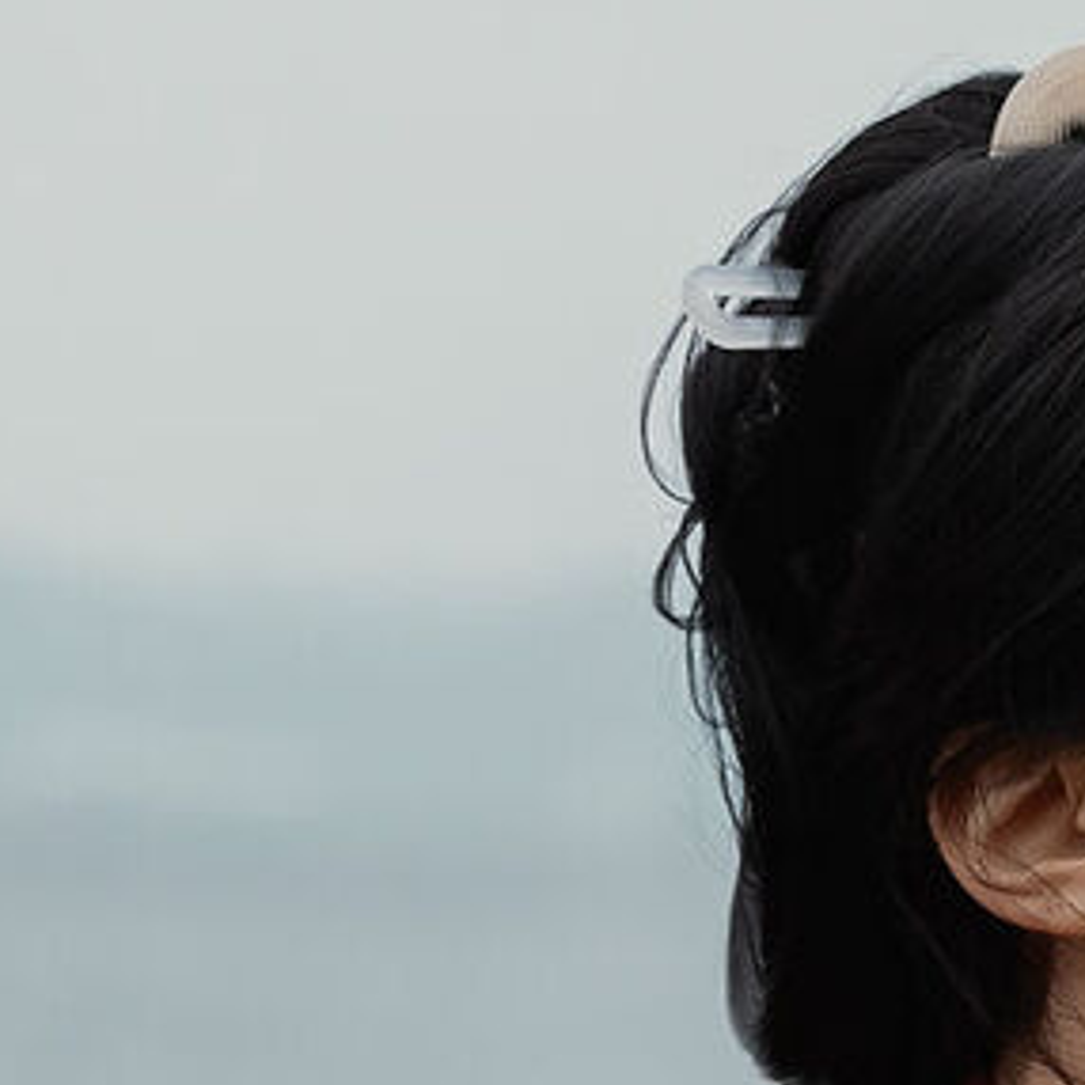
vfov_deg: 5.2
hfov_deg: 5.3
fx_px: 11631
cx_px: 398
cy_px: 2252
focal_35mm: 328
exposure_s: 1/320
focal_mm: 70
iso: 200
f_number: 3.5
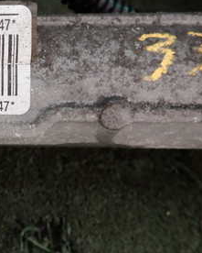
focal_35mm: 53
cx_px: -46
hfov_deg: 25.5
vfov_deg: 34.9
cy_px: 79
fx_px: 396
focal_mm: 4.5
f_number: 2
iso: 160
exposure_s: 1/60
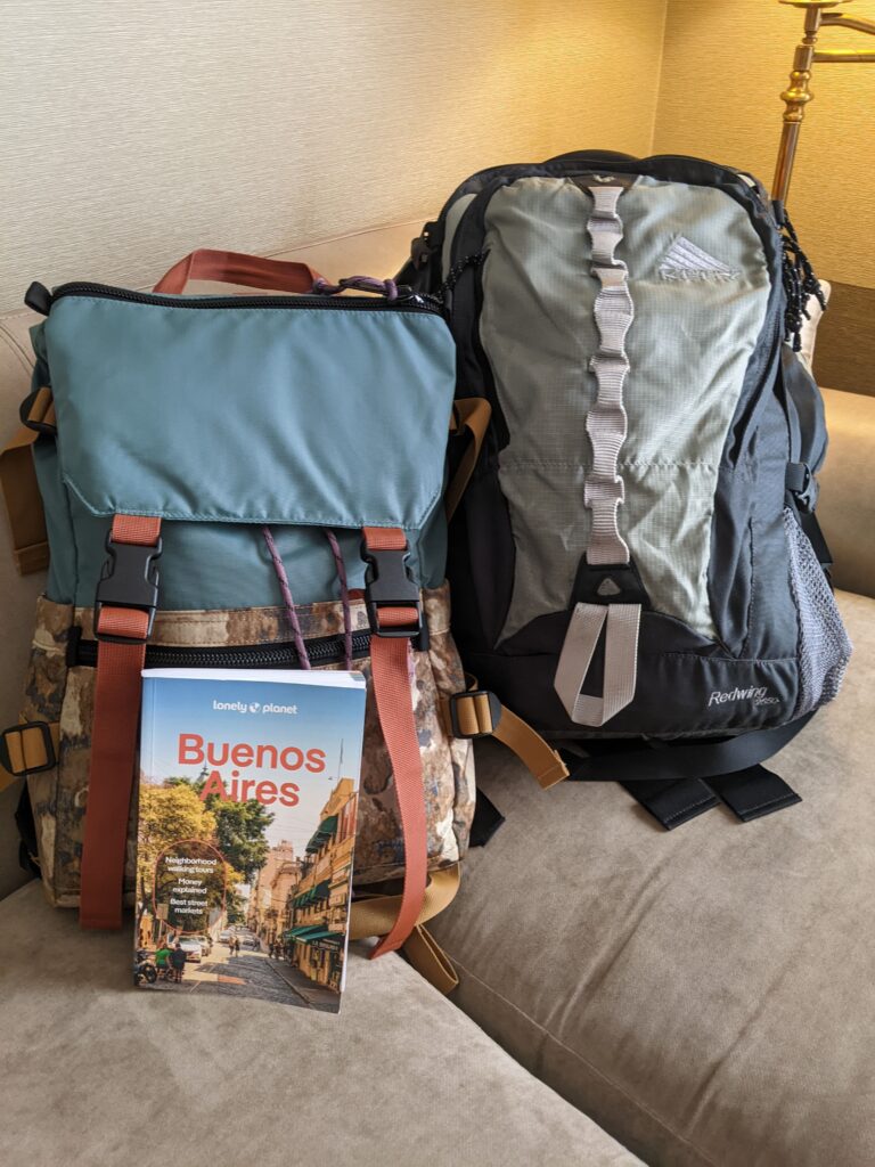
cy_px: 584
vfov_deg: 65.3
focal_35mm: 27
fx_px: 910
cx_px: 438
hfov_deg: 51.4
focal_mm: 4.44
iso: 320
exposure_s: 1/25
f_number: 1.8
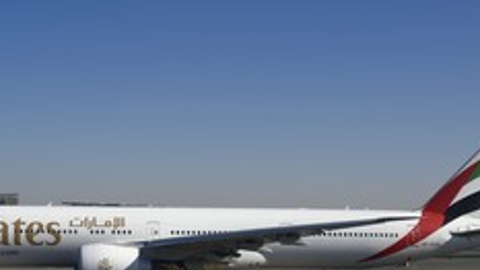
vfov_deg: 17.7
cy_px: 188
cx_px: 167
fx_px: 865
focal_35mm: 68
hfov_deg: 30.8
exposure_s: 1/1250
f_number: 7.1
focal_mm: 36
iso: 200
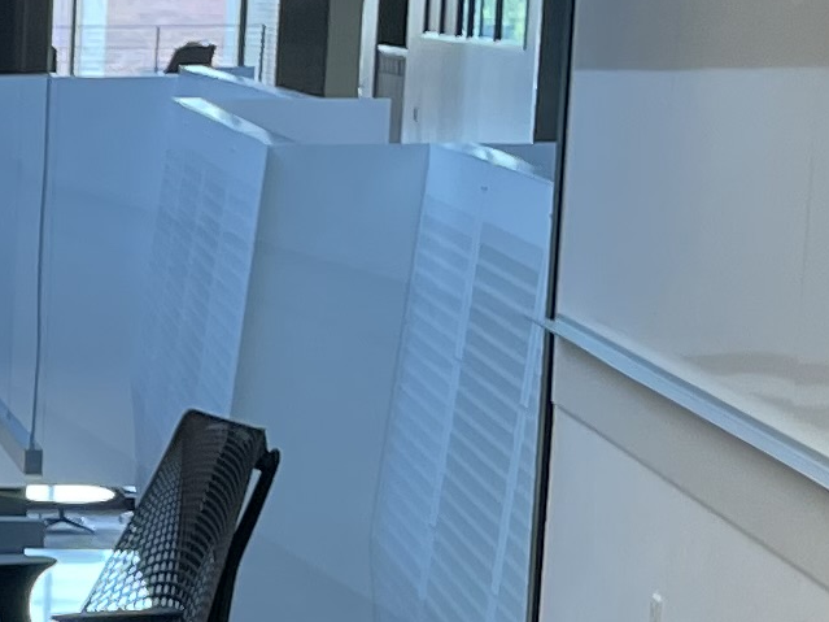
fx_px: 3927
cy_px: 679
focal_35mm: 164
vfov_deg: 9.0
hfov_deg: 10.5
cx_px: -1085
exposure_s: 1/121
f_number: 1.6
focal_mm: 4.2
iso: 64
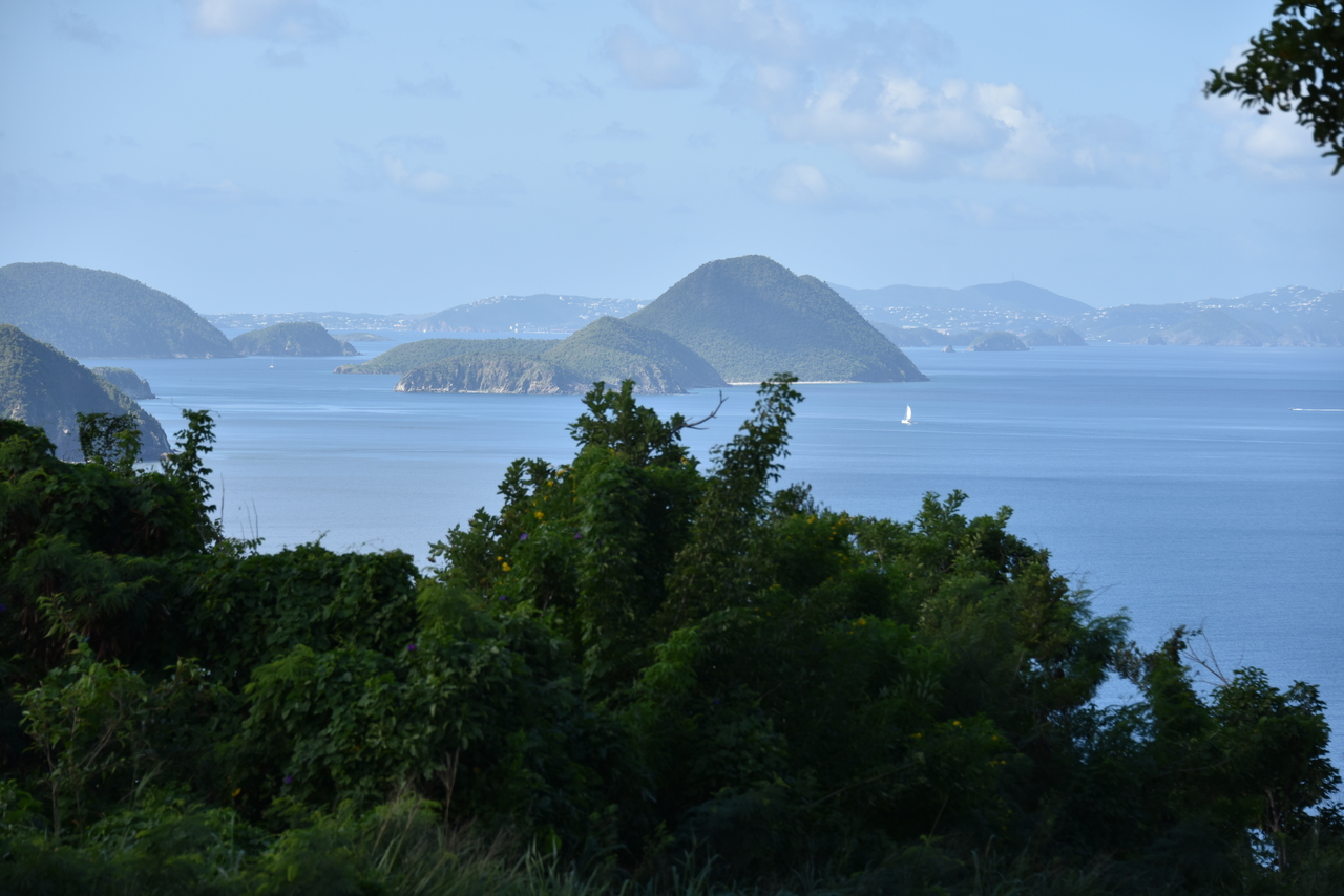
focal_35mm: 135
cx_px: 672
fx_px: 5041
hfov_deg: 15.2
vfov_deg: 10.2
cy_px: 448
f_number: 6.3
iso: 100
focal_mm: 135
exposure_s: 1/320
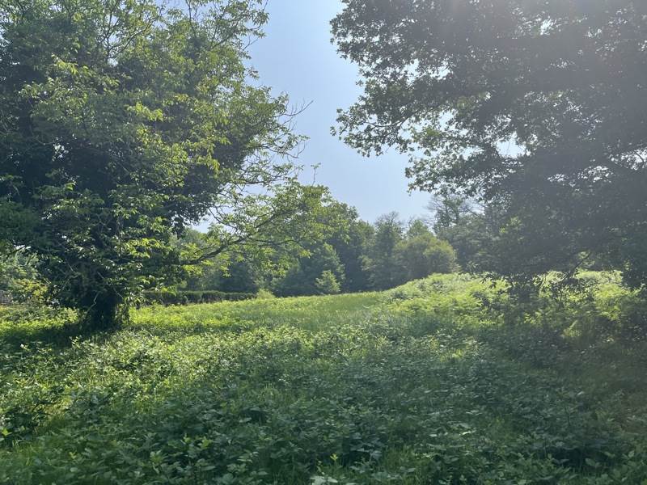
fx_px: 486
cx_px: 324
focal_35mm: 26
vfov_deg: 53.1
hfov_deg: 67.3
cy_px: 242
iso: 50
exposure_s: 1/2967
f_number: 1.6
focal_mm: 5.1
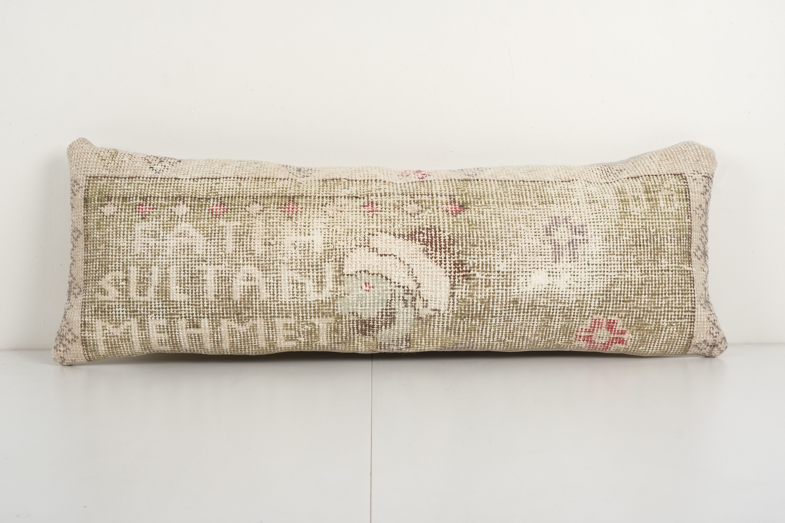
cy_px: 262
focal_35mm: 49
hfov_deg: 40.3
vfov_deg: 27.5
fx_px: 1068
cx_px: 392
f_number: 14
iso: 80
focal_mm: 32.9
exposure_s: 1/160
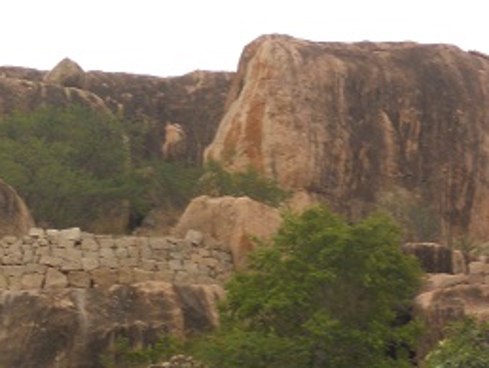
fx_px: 3549
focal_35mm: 251
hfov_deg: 7.8
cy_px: 383
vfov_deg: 5.9
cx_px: -42
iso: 80
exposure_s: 1/60
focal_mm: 19.6
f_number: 5.9
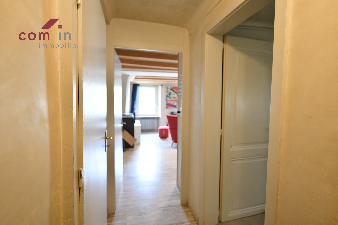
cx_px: 169
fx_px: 178
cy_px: 112
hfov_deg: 86.9
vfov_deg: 64.6
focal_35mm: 19
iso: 500
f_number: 3.2
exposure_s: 1/40
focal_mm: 19
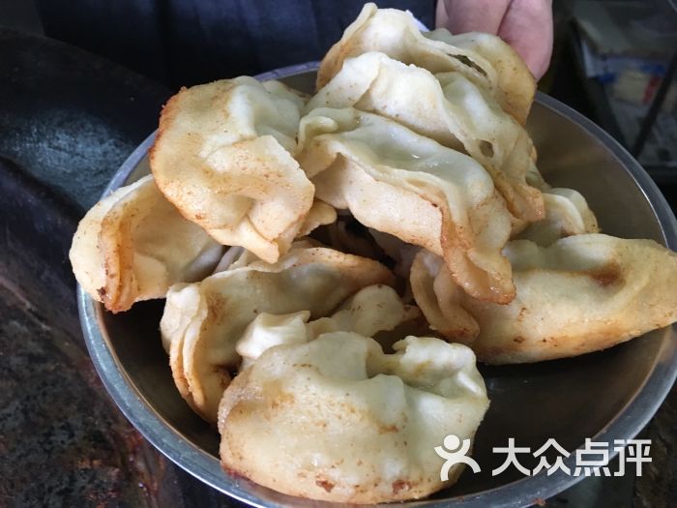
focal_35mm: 29
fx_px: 567
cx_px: 338
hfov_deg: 61.7
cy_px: 254
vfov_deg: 48.2
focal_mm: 4.15
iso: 250
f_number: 2.2
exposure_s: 1/33
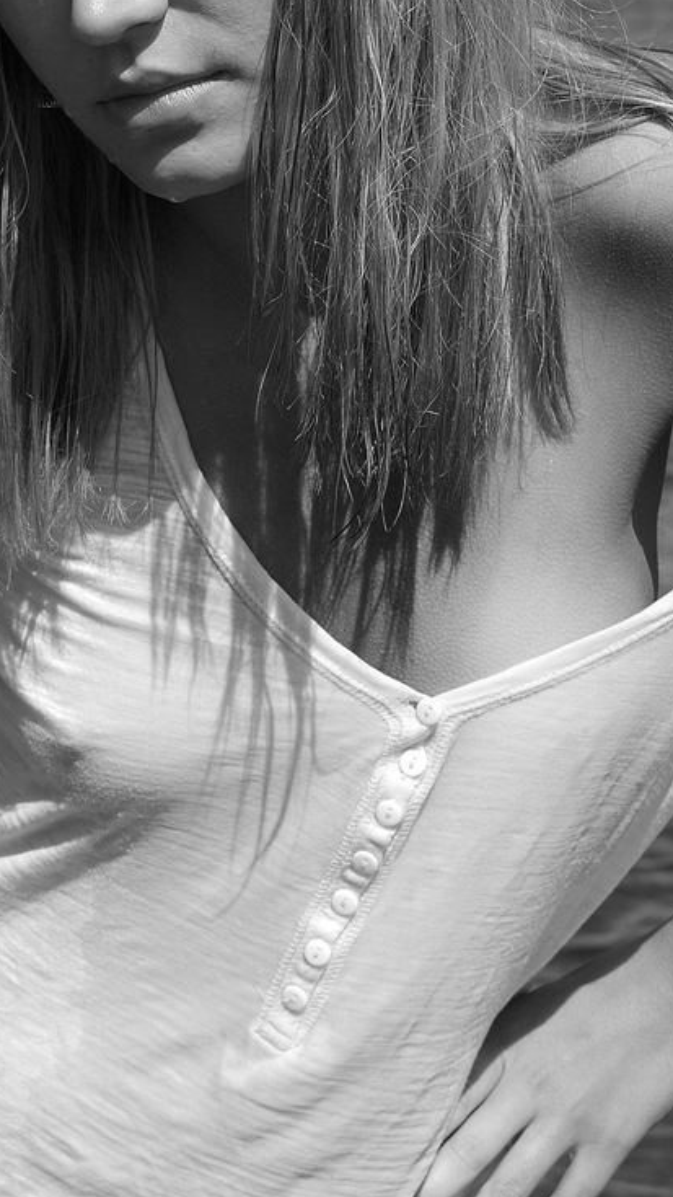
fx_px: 3829
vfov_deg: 17.7
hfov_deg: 10.0
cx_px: 276
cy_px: 408
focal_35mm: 121
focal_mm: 55
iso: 100
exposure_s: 1/200
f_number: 10
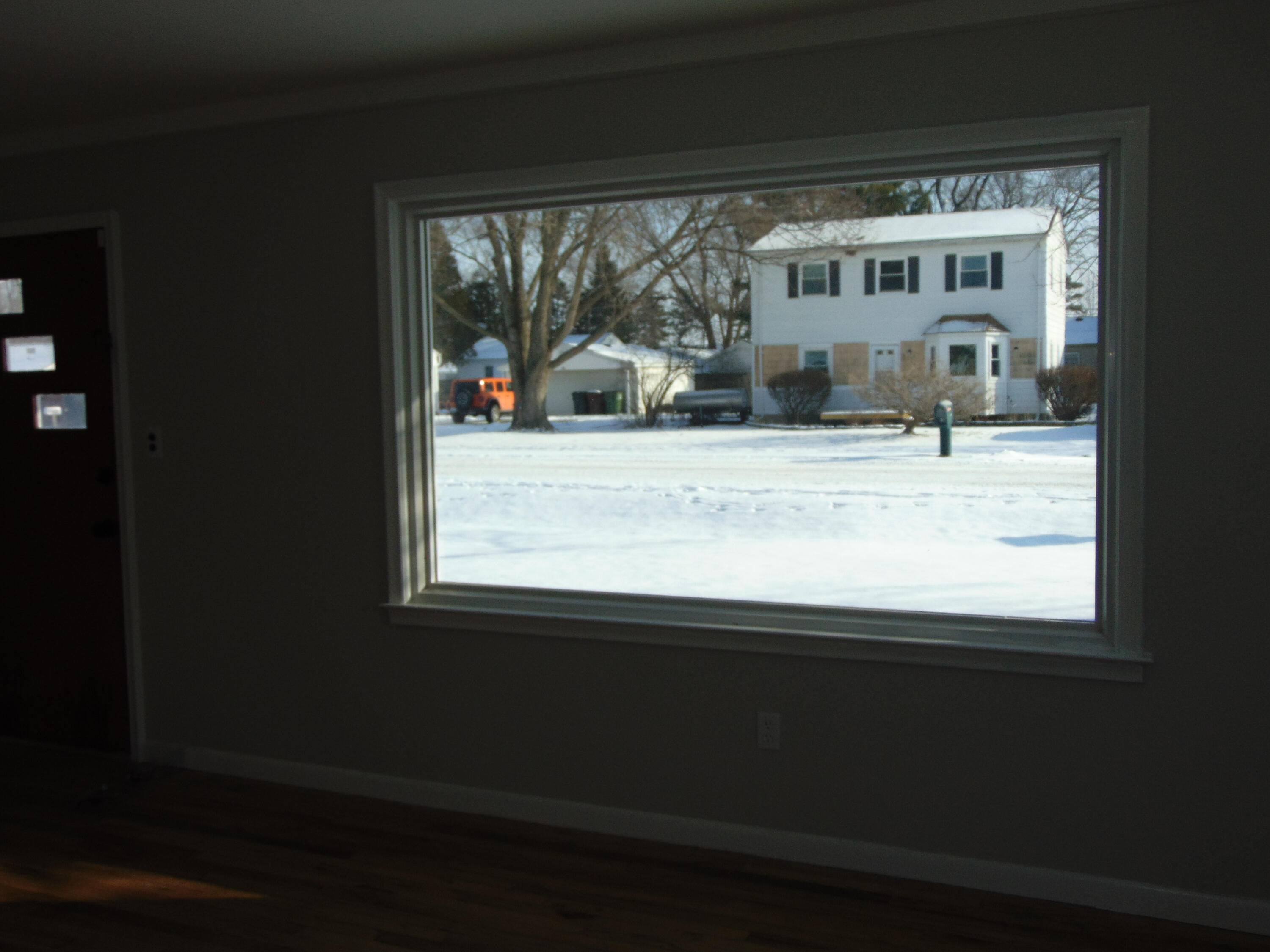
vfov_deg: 42.9
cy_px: 476
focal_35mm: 33
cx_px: 635
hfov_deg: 55.4
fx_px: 1211
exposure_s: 1/640
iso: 80
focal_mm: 5.8
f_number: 3.2
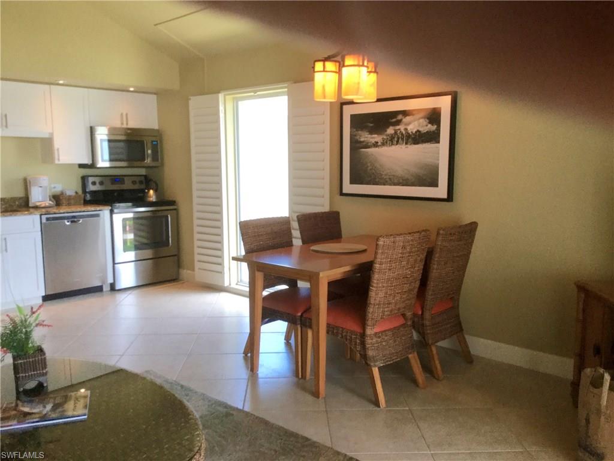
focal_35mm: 31
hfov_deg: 58.4
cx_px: 307
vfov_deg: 45.4
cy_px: 230
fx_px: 550
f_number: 2.4
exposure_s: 1/30
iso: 32
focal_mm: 3.3
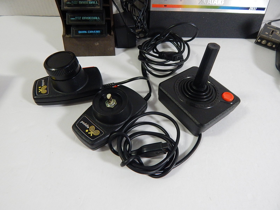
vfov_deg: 61.1
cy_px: 105
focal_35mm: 22
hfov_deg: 76.4
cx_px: 140
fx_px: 178
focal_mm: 4
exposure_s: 1/60
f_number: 3
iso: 400
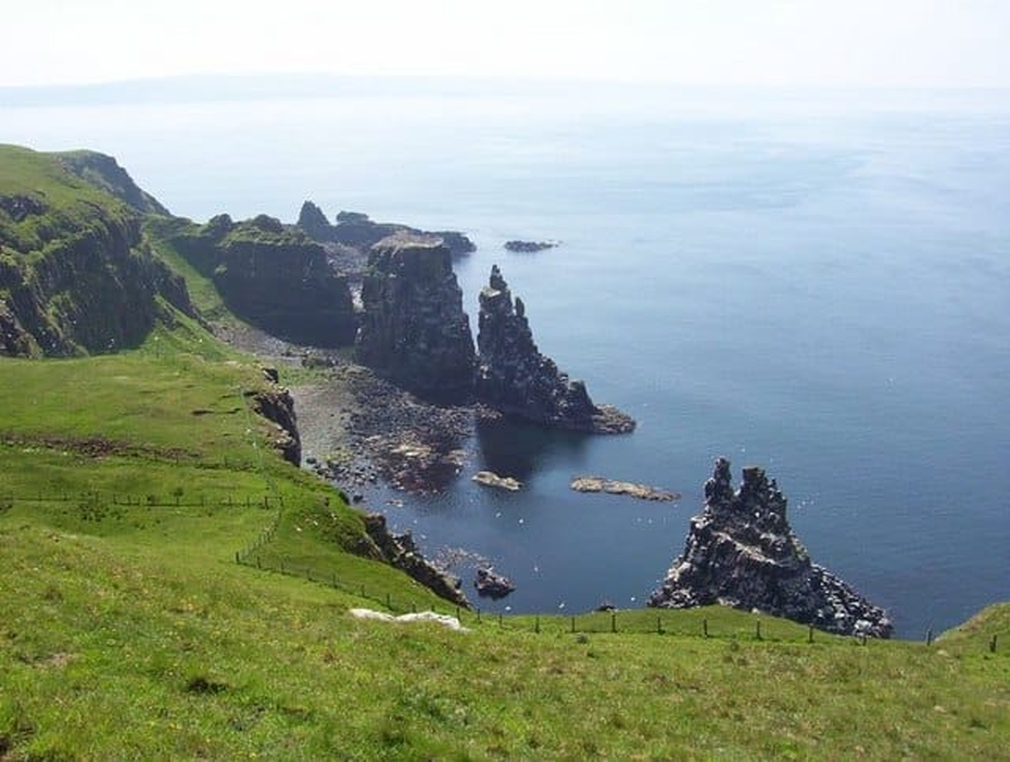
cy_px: 381
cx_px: 505
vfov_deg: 33.7
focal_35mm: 43
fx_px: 1257
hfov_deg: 43.8
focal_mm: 5.77
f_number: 5.17
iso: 100
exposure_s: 1/548
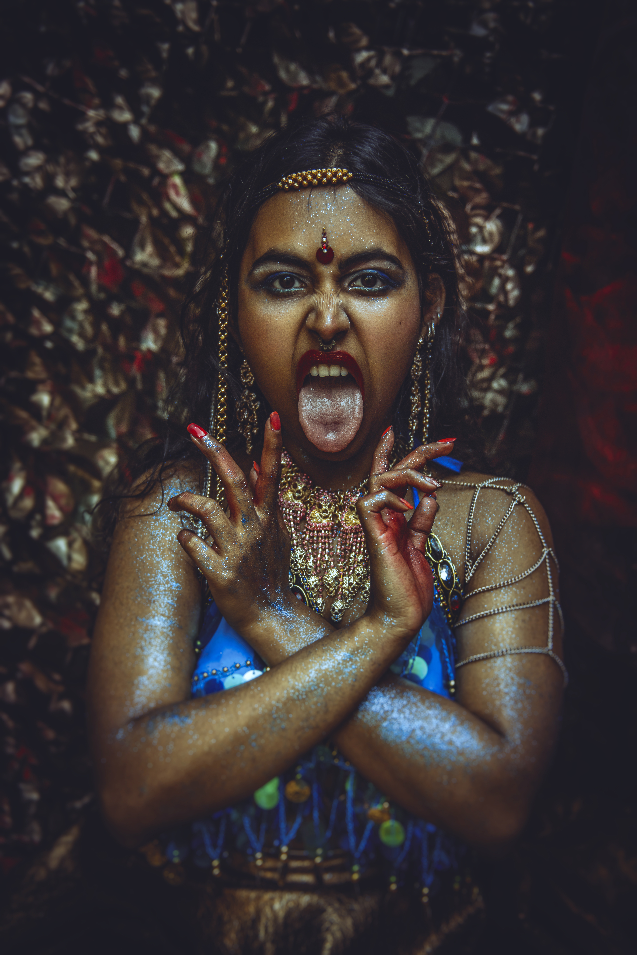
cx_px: 318
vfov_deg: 53.1
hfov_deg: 36.9
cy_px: 478
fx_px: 955
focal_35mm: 36
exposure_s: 1/500
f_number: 2.8
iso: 250
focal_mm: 36
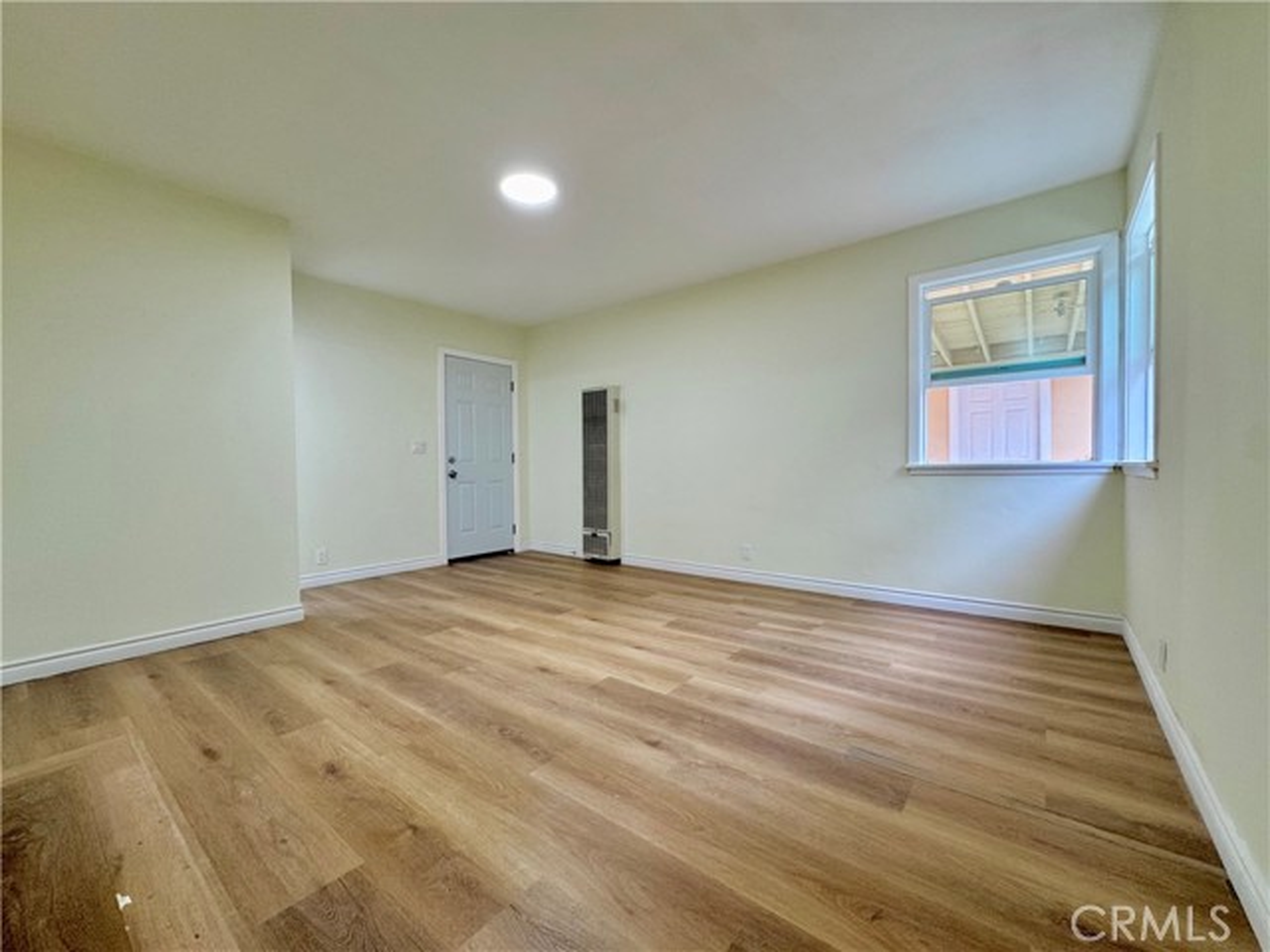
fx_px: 514
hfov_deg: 102.1
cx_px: 635
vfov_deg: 85.7
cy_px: 476
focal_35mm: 14
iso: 160
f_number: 2.2
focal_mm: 2.22
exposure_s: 1/60
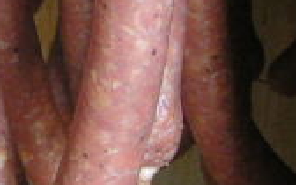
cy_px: -78
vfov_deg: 8.4
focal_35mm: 153
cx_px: -79
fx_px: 1234
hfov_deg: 13.2
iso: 200
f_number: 2.8
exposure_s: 1/40
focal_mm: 5.8
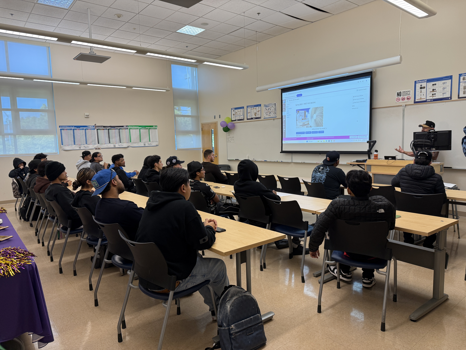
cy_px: 175
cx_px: 233
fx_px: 323
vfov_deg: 56.8
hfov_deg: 71.6
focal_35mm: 24
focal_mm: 6.76
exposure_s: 1/120
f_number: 1.78
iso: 125
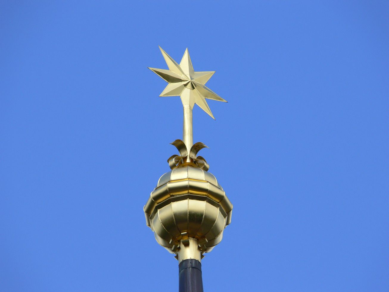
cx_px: 194
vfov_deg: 3.5
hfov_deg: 4.7
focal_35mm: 420
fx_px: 4719
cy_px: 146
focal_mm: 88.8
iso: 100
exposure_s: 1/400
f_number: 5.6
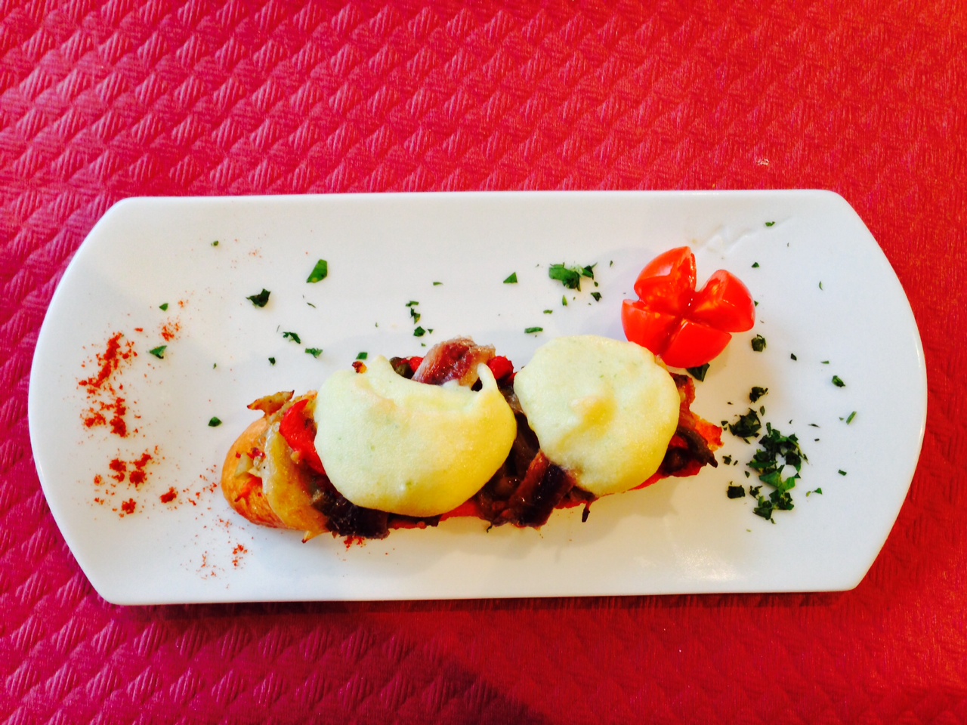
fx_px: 922
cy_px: 362
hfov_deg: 55.4
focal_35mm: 33
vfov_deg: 42.9
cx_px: 484
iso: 100
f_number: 2.4
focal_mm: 4.12
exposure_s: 1/20
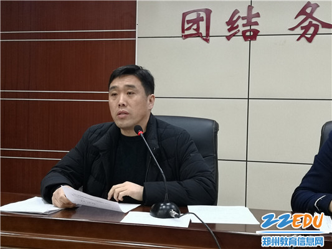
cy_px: 124
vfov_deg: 27.0
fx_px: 518
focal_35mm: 54
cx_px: 166
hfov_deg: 35.5
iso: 160
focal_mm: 3.95
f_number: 1.6
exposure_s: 1/50
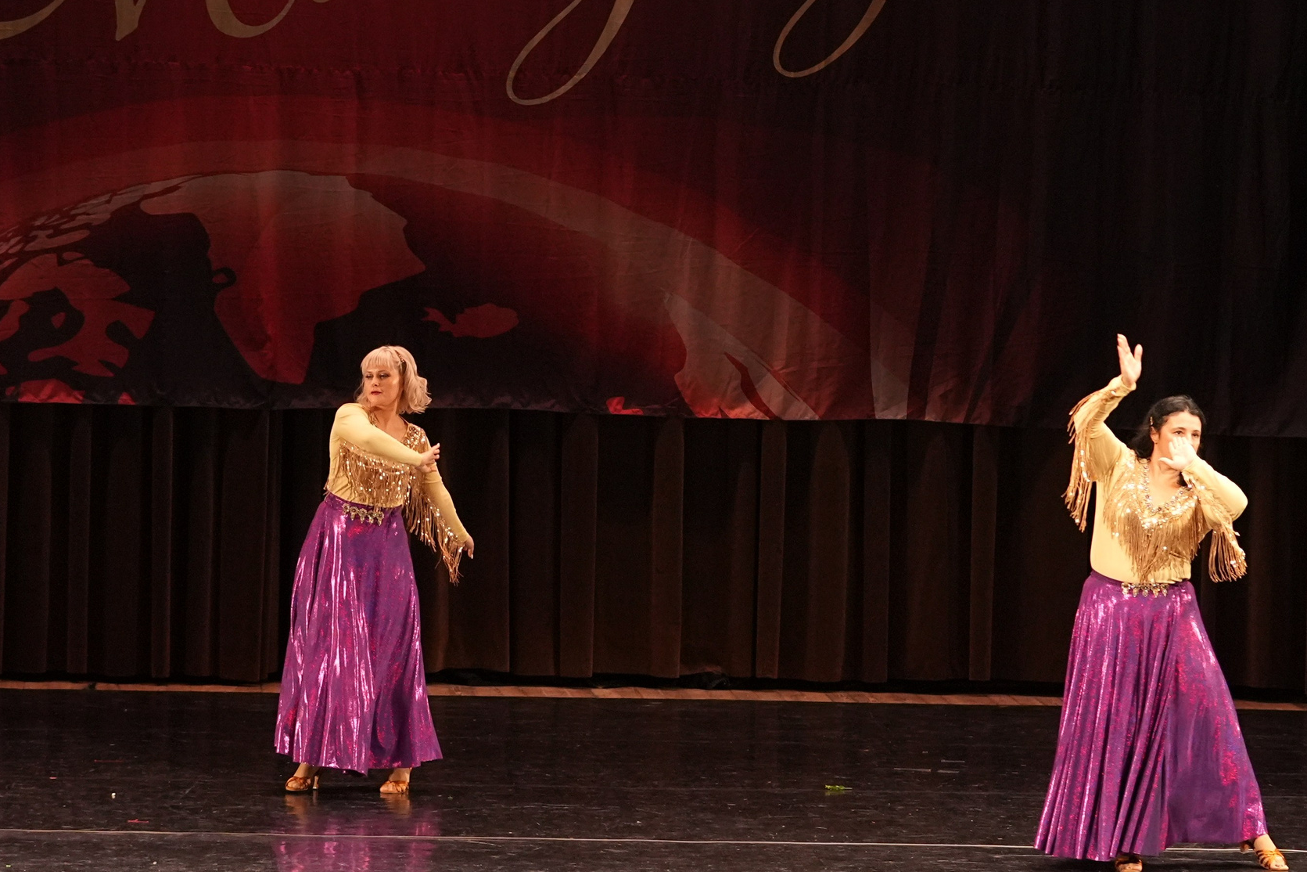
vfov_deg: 7.1
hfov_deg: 10.7
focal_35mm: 193
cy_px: 250
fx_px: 7006
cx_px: 515
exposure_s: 1/400
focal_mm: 84
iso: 3200
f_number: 2.8
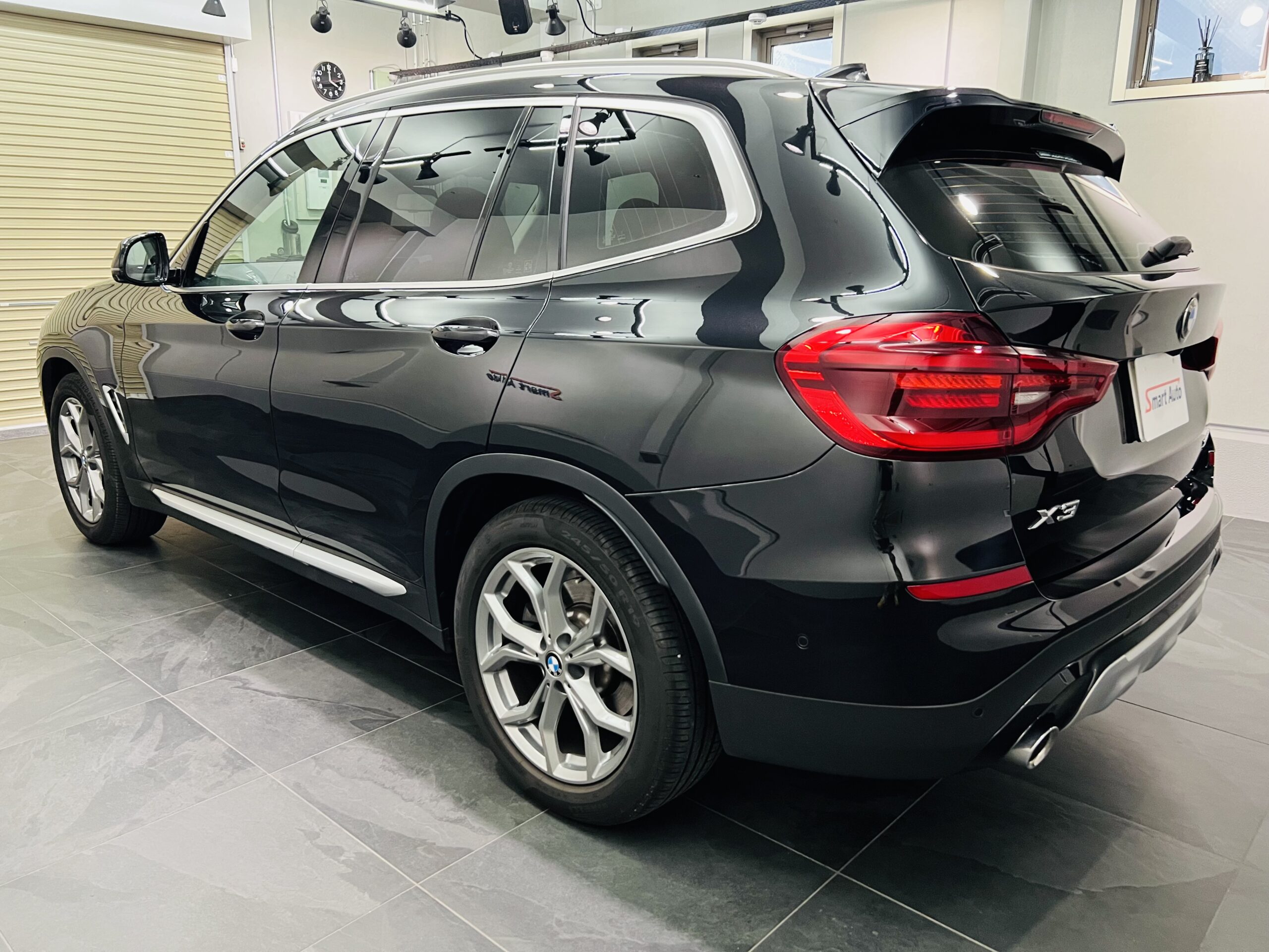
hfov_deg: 67.3
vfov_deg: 53.1
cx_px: 634
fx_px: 953
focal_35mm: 26
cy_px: 476
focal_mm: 5.7
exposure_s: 1/50
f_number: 1.5
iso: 400
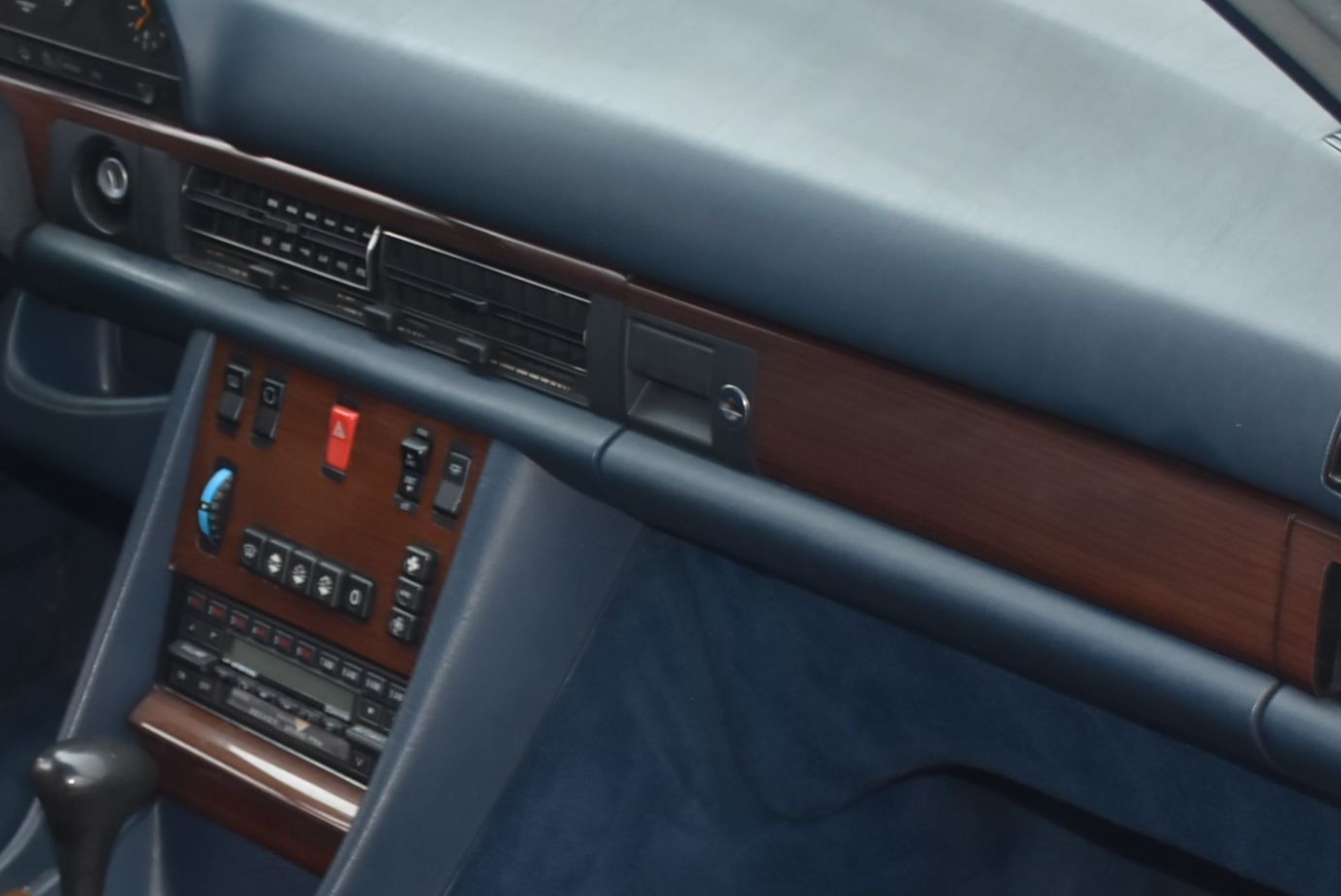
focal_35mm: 111
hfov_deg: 18.4
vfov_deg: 12.2
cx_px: 498
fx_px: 4138
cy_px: 856
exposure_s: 1/60
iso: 450
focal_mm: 34
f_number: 4.2
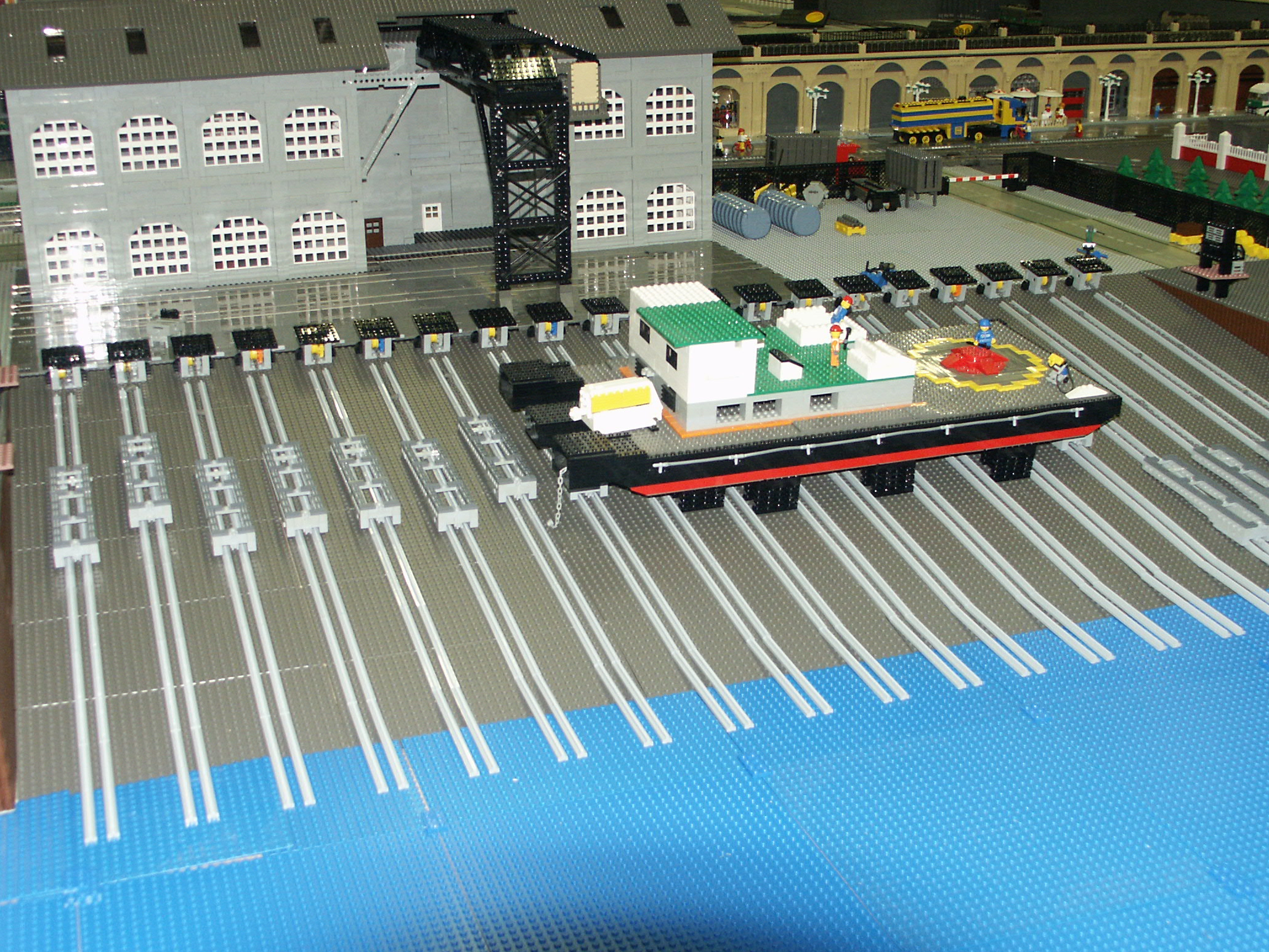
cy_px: 432
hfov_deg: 45.8
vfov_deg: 35.1
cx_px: 655
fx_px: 1503
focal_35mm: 41
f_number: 2.8
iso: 200
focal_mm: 8.5
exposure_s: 1/45
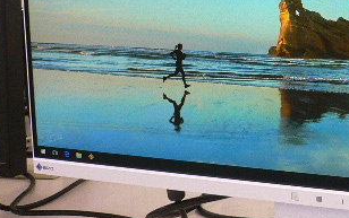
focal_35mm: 77
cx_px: 329
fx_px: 733
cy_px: 51
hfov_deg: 25.7
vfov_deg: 16.9
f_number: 2.8
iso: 100
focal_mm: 5.8
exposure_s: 1/30
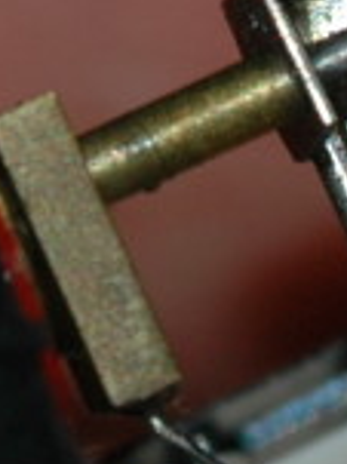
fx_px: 17214
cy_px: 266
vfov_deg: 1.5
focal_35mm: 1286
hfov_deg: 1.2
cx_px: 706
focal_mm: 105
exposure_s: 1/60
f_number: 8
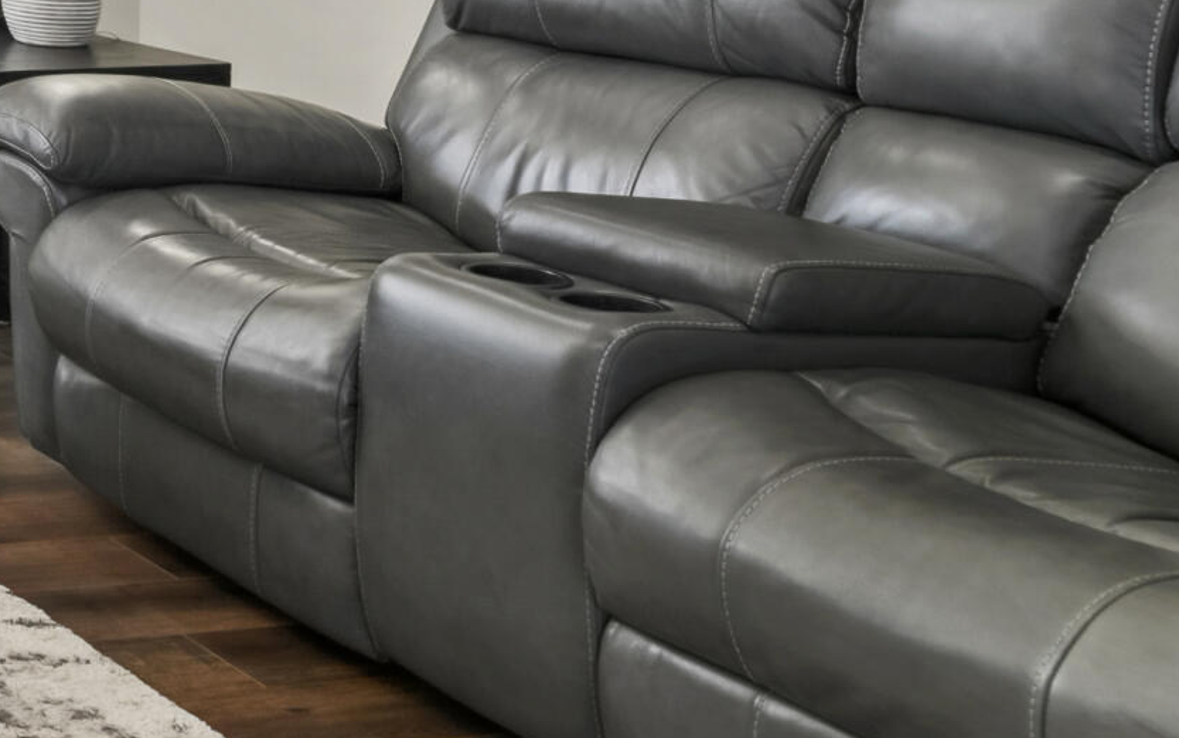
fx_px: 1768
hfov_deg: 22.2
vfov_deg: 21.5
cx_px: -940
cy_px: -200
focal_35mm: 55
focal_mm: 15
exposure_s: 1/10
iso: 250
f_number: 8
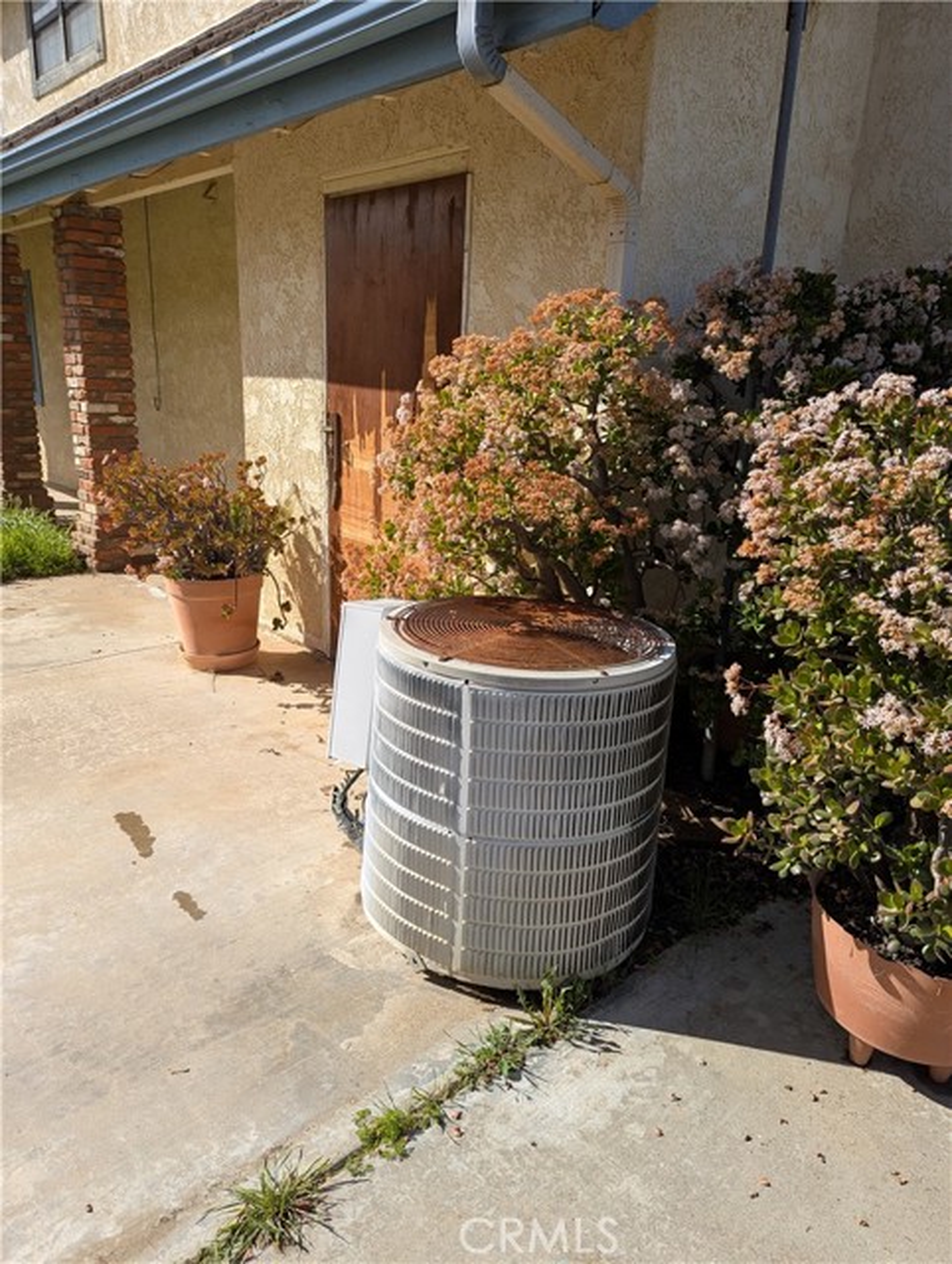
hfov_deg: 56.9
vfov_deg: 71.5
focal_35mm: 24
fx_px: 878
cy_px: 632
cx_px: 476
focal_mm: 6.81
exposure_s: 1/2058
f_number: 1.85
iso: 45
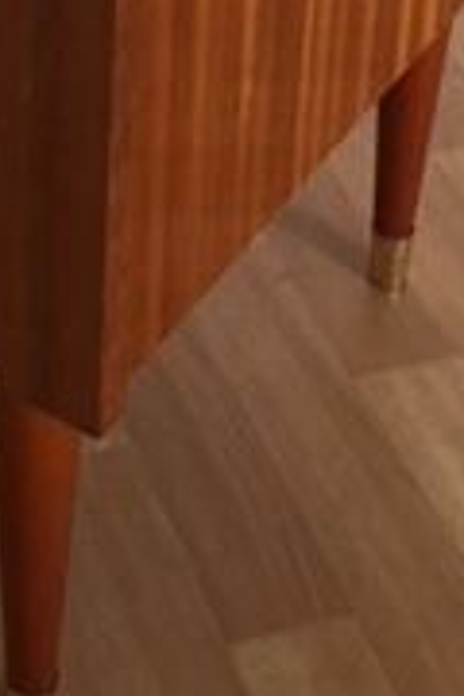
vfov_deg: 17.5
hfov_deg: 12.7
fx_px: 2069
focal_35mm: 107
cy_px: -290
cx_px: 8
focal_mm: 4.15
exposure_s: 1/33
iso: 160
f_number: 2.2
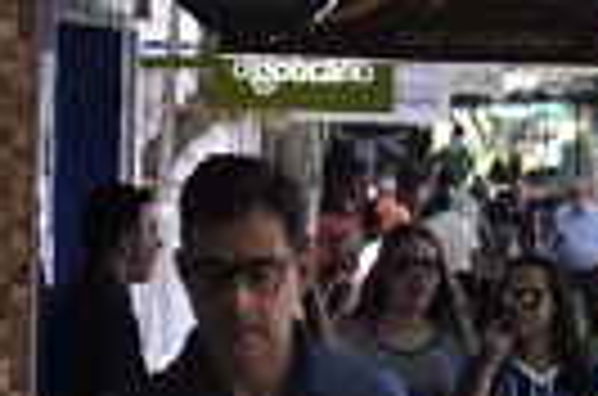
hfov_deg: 3.1
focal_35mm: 675
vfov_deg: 2.0
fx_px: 11186
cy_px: 531
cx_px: 144
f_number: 5.6
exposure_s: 1/100
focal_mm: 100
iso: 560
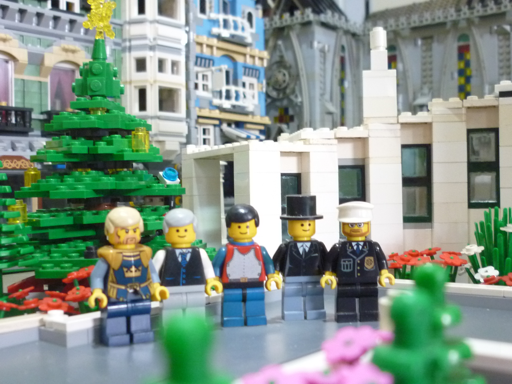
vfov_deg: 32.2
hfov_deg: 42.1
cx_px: 256
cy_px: 192
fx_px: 666
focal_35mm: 45
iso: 400
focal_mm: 5.5
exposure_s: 1/8
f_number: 2.8
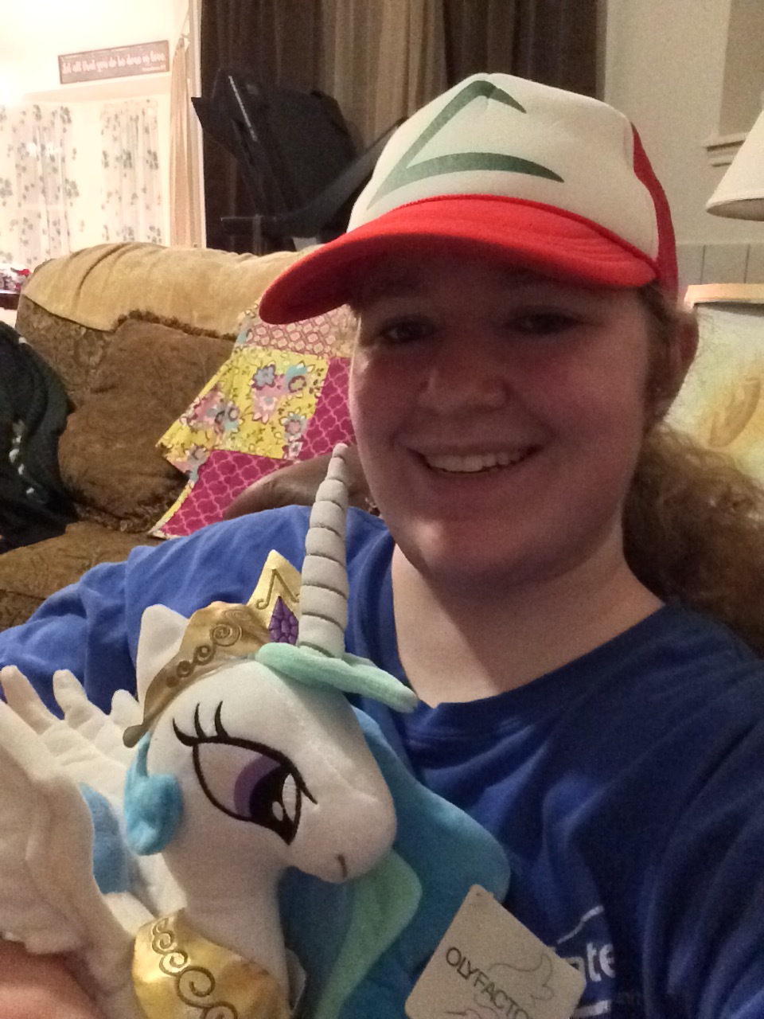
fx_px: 912
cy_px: 510
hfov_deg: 45.4
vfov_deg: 58.4
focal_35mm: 31
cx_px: 382
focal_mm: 2.15
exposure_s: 1/15
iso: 1600
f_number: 2.4
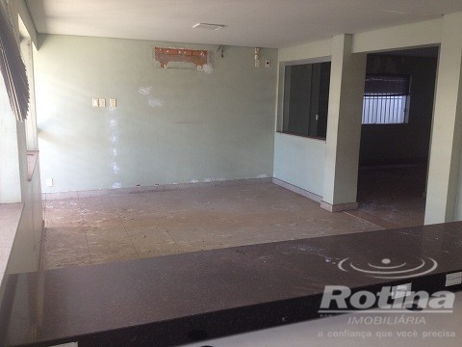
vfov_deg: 40.7
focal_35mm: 35
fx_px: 467
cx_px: 231
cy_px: 174
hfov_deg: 52.6
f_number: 2.4
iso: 50
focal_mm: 4.28
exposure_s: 1/30
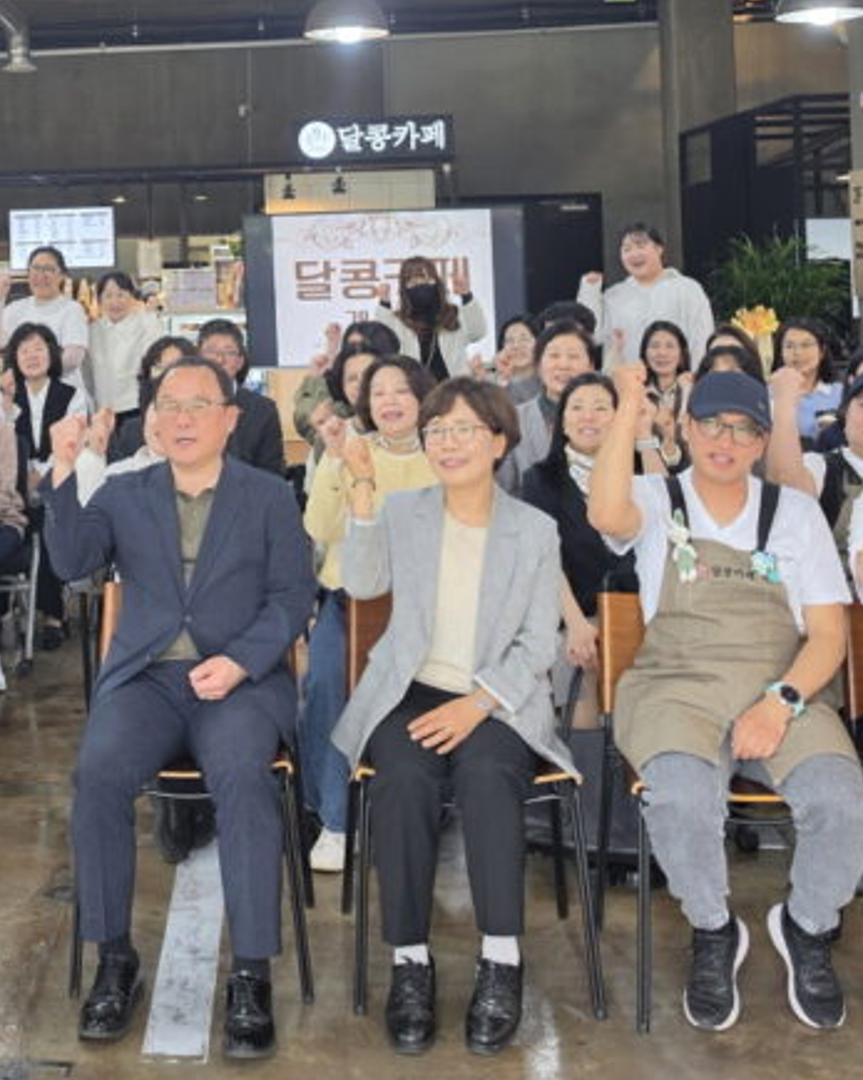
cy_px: 189
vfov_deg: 34.1
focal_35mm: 53
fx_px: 1693
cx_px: 117
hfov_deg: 27.7
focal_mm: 6.5
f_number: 1.4
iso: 100
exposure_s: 1/120
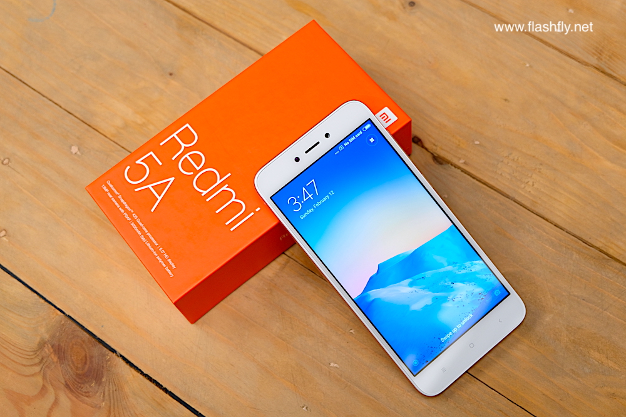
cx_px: 313
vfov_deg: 26.5
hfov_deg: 38.9
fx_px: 887
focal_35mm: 51
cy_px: 208
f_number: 5
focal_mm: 34
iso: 800
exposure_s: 1/40
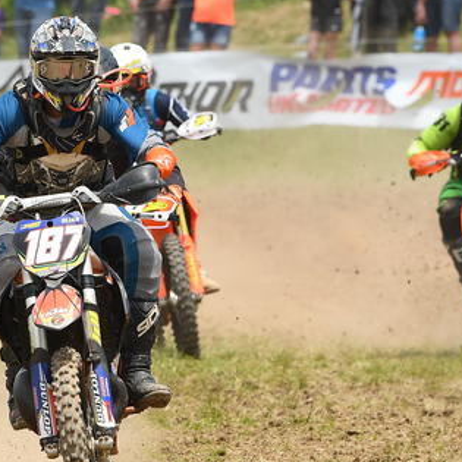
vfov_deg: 2.6
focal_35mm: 671
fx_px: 10132
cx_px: 83
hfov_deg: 2.6
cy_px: 238
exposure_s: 1/1600
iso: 200
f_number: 4.5
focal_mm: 170
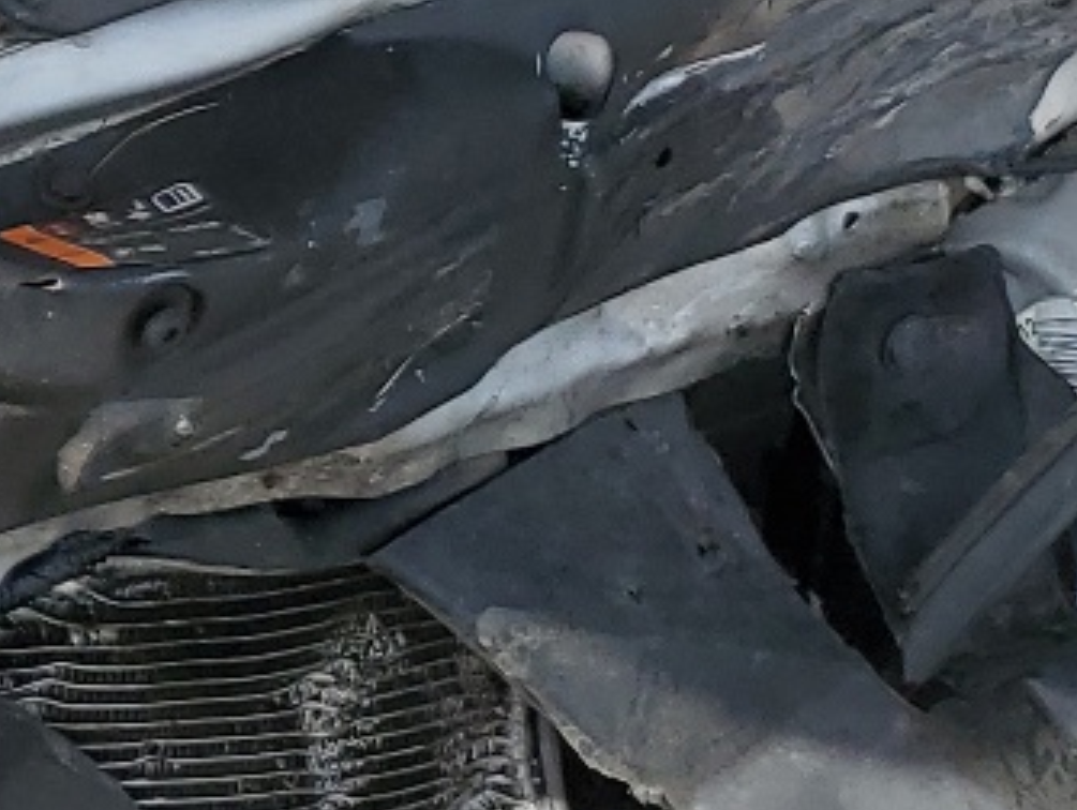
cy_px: 373
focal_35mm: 124
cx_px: -1103
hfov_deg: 13.5
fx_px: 3862
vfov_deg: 12.0
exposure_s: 1/3333
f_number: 1.5
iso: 50
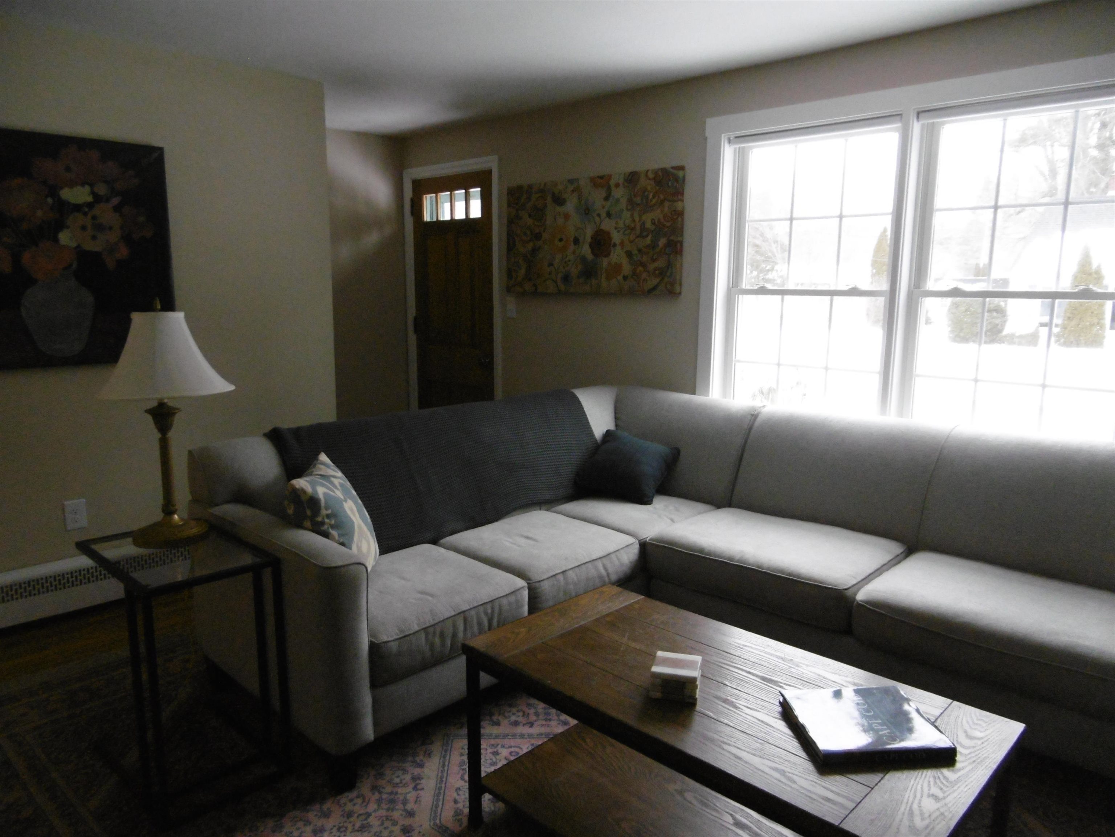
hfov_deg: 71.6
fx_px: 773
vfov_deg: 56.8
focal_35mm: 24
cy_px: 418
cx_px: 558
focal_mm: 4.3
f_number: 3.1
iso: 320
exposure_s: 1/60
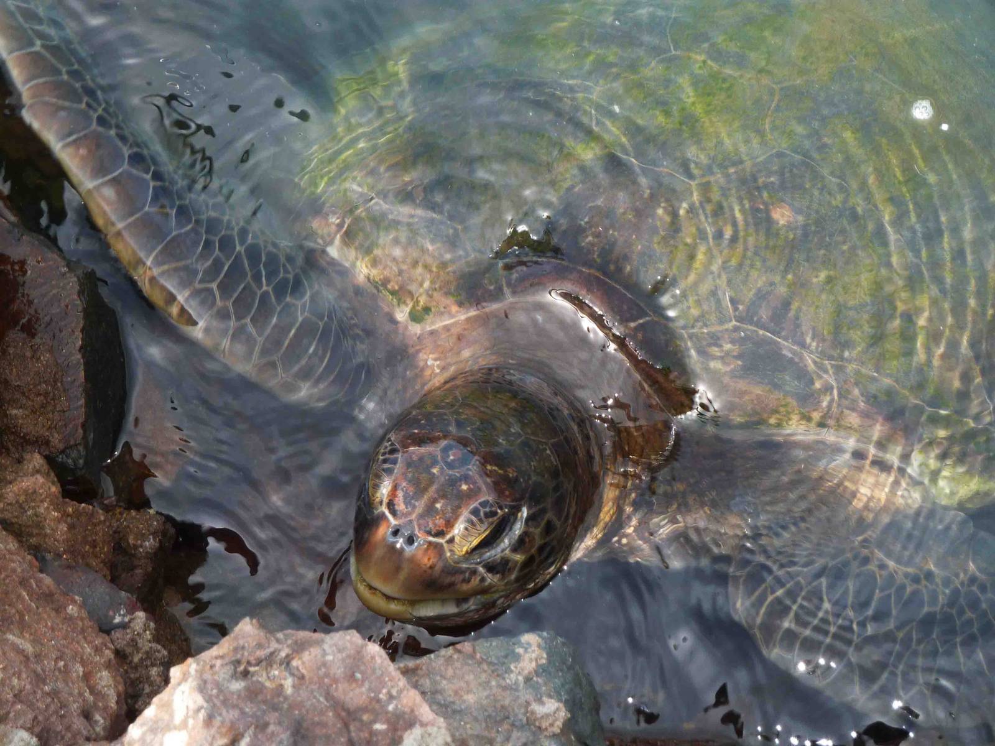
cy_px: 373
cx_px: 498
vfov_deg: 10.8
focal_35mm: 137
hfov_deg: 14.4
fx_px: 3938
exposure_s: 1/160
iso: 100
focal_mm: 22.5
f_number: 4.5
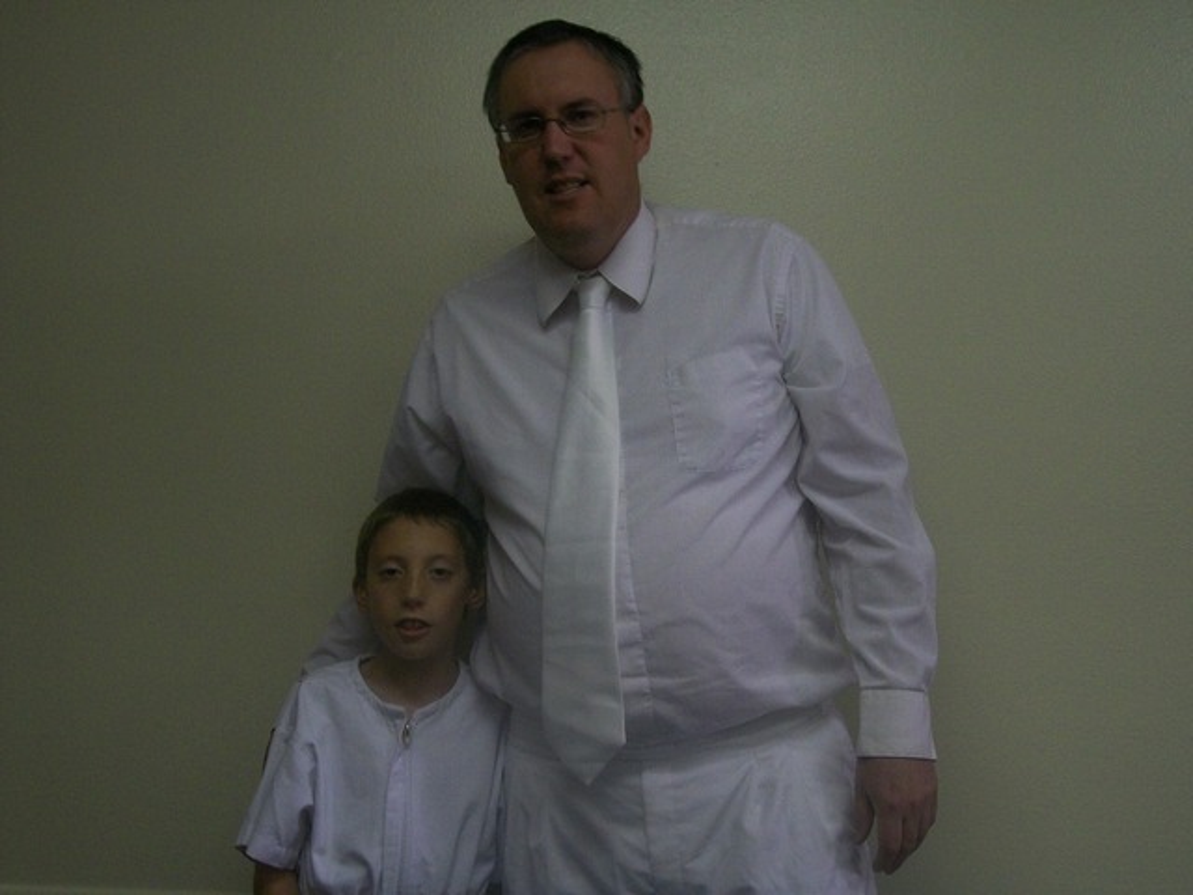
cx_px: 596
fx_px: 1551
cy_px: 448
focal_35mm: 45
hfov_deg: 42.1
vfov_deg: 32.2
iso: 102
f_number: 3
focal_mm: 7.6
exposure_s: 1/40
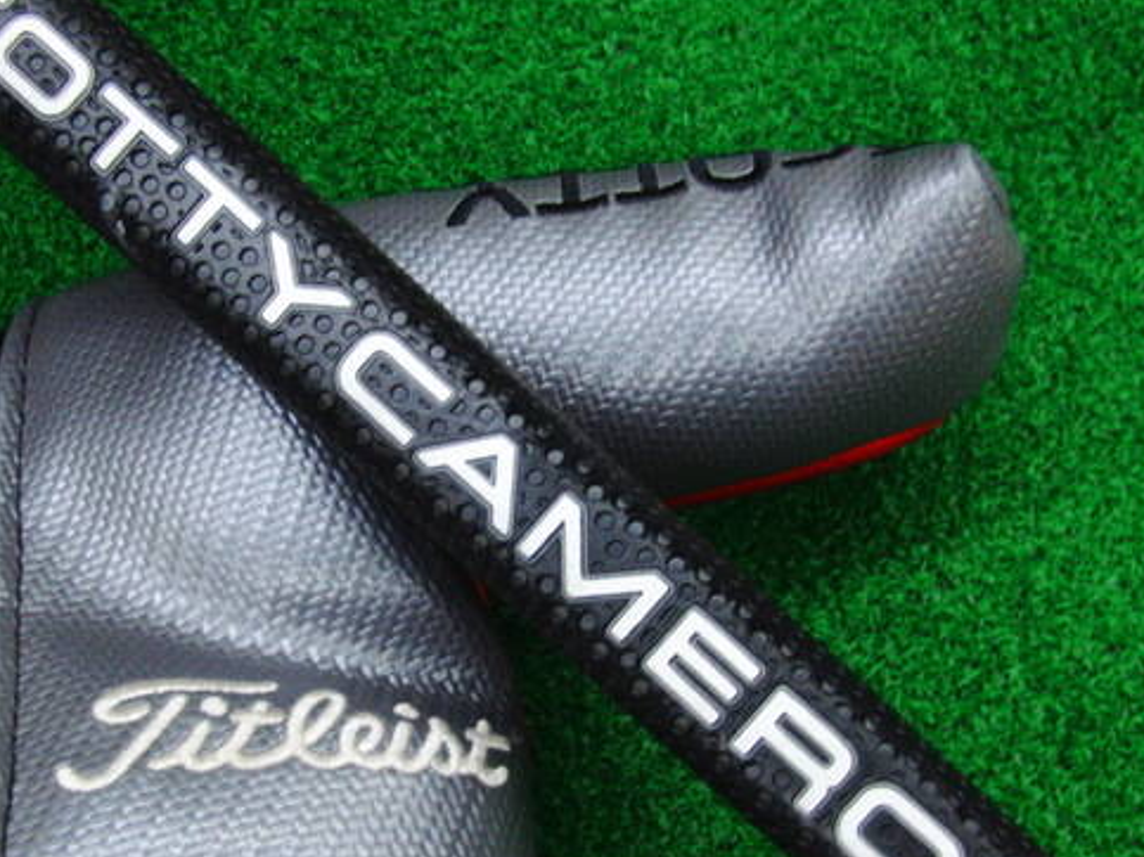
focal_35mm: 49
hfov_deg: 38.9
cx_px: 526
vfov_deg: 29.6
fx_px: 1619
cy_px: 523
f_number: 3.6
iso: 400
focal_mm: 6.42
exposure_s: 1/40
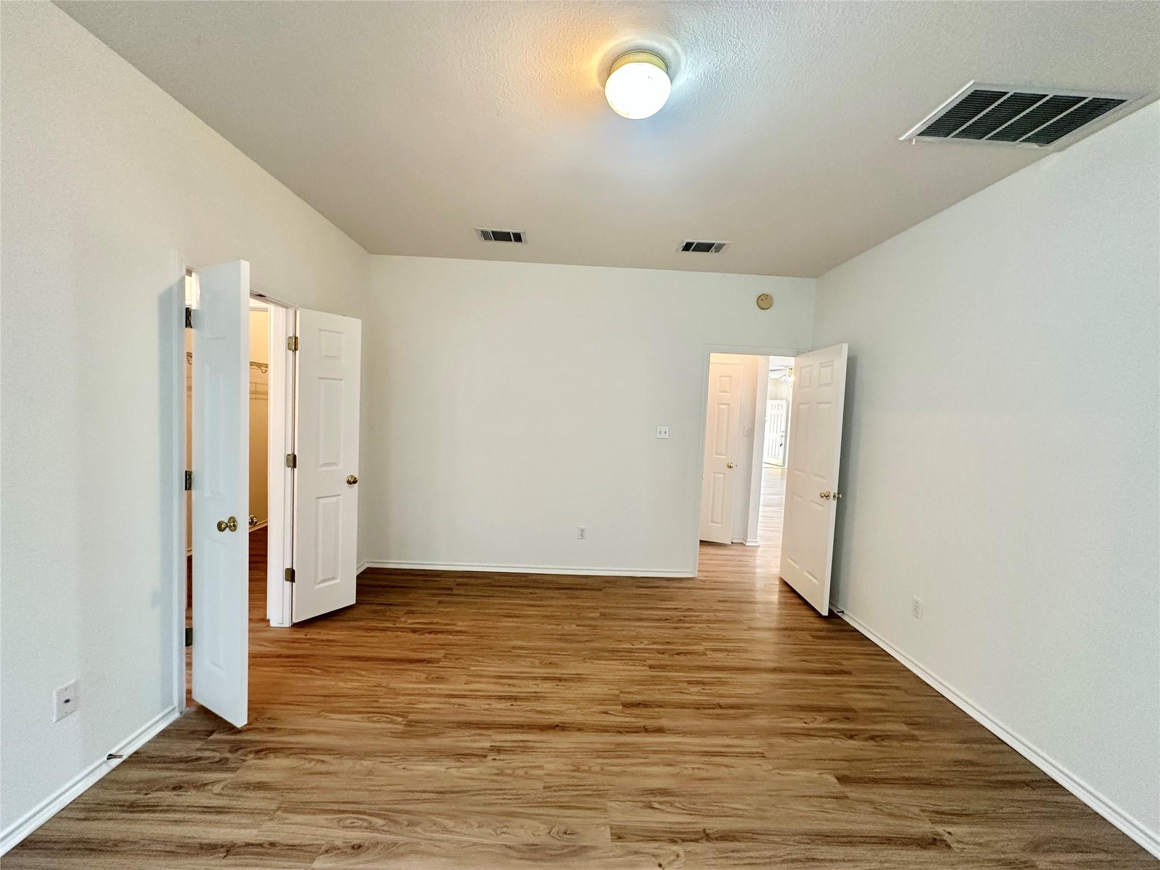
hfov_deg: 102.1
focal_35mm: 14
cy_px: 435
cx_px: 580
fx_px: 469
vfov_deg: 85.7
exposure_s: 1/60
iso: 200
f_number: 2.2
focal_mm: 2.22
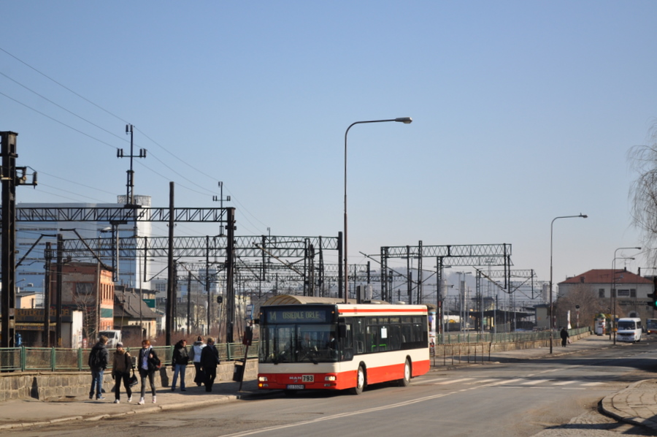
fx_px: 1504
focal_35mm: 82
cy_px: 218
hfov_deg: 24.6
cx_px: 328
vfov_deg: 16.5
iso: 400
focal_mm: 55
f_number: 6.3
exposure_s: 1/1600
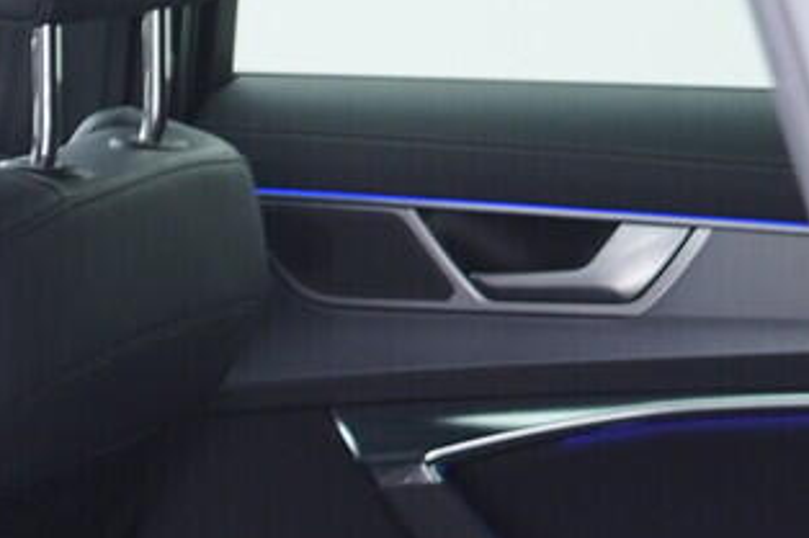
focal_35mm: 165
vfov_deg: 8.1
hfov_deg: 12.0
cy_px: 937
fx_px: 3706
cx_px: -317
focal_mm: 24
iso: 400
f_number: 2.8
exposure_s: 1/40
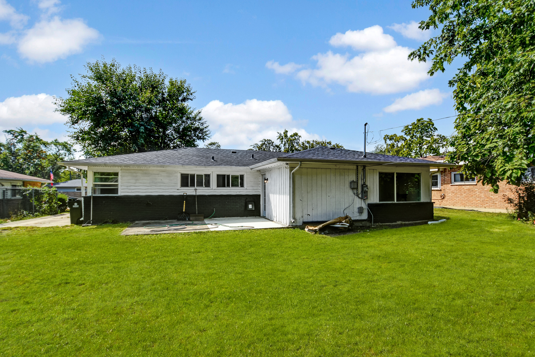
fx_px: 223
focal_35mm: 15
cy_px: 178
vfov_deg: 77.3
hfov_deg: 100.4
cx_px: 268
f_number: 3.5
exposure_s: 1/4000
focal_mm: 10
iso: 200
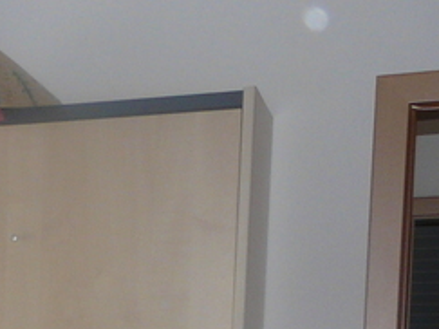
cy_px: 524
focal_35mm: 118
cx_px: -446
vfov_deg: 11.9
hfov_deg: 14.0
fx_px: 1496
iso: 100
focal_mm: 4.6
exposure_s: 1/30
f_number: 2.8
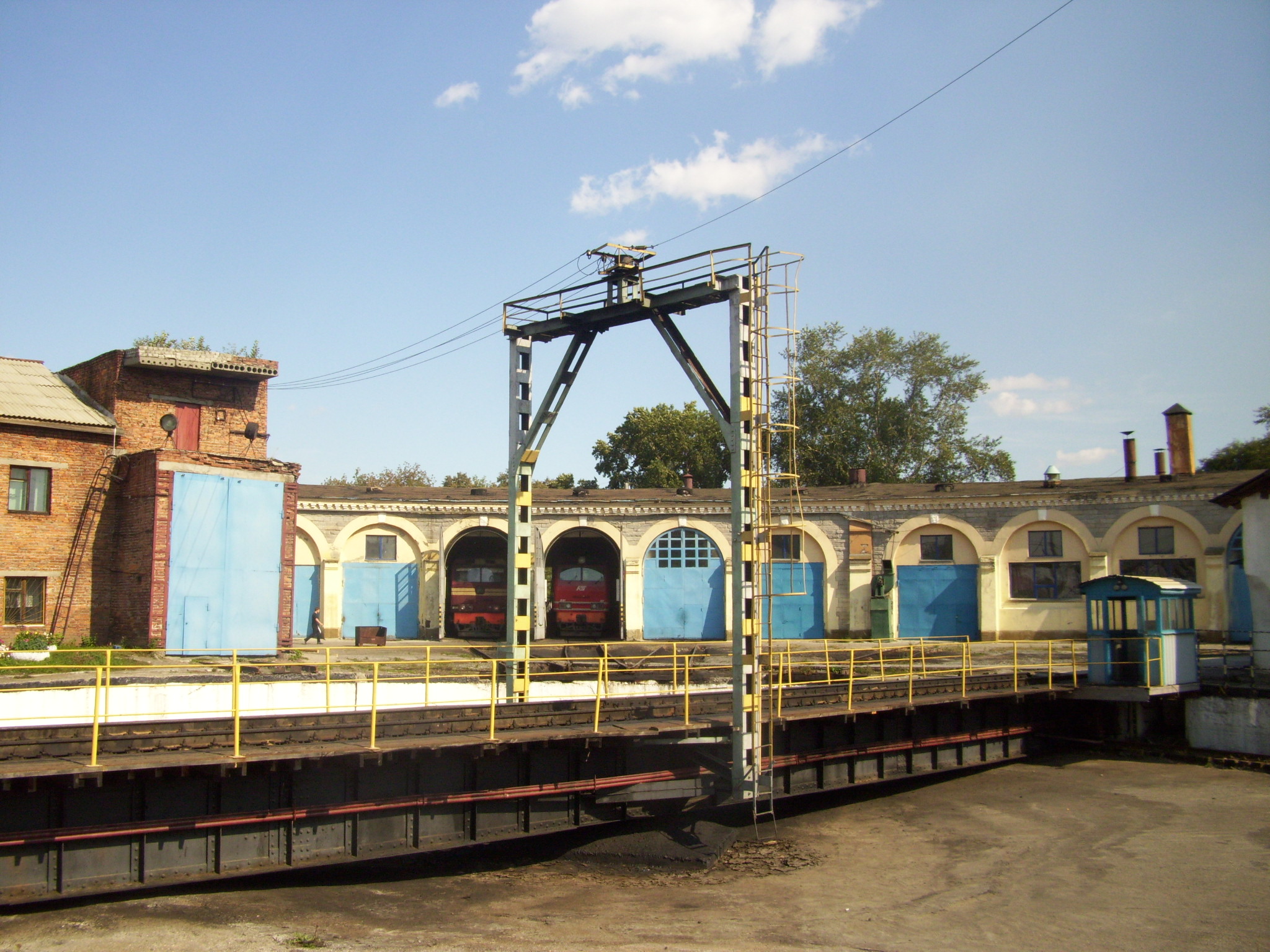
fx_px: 1247
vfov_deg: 41.8
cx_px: 635
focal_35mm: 34
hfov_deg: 54.0
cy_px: 476
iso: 125
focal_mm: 5.7
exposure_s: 1/320
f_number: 5.6
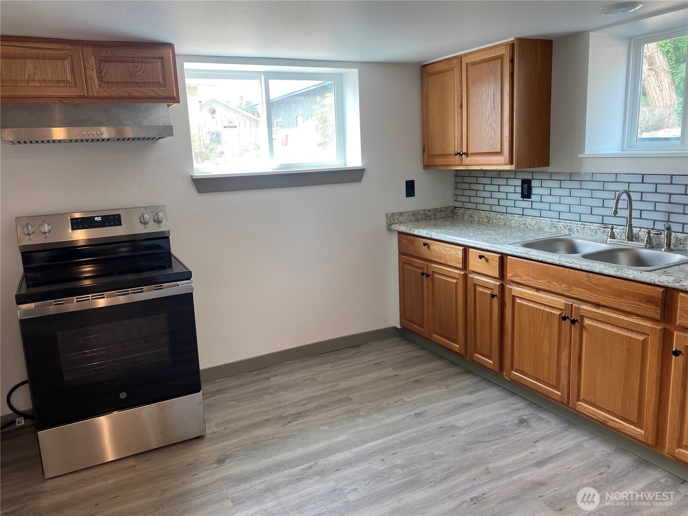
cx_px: 344
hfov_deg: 67.3
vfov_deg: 53.1
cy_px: 258
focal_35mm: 26
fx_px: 517
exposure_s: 1/60
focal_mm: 4.25
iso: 64
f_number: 1.8
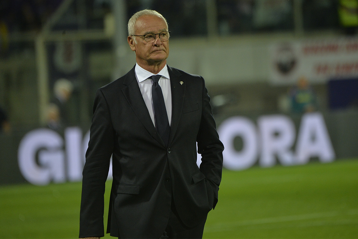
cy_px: 120
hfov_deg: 5.2
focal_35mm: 400
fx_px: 3977
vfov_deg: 3.4
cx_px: 179
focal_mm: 400
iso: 2500
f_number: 5.6
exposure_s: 1/800
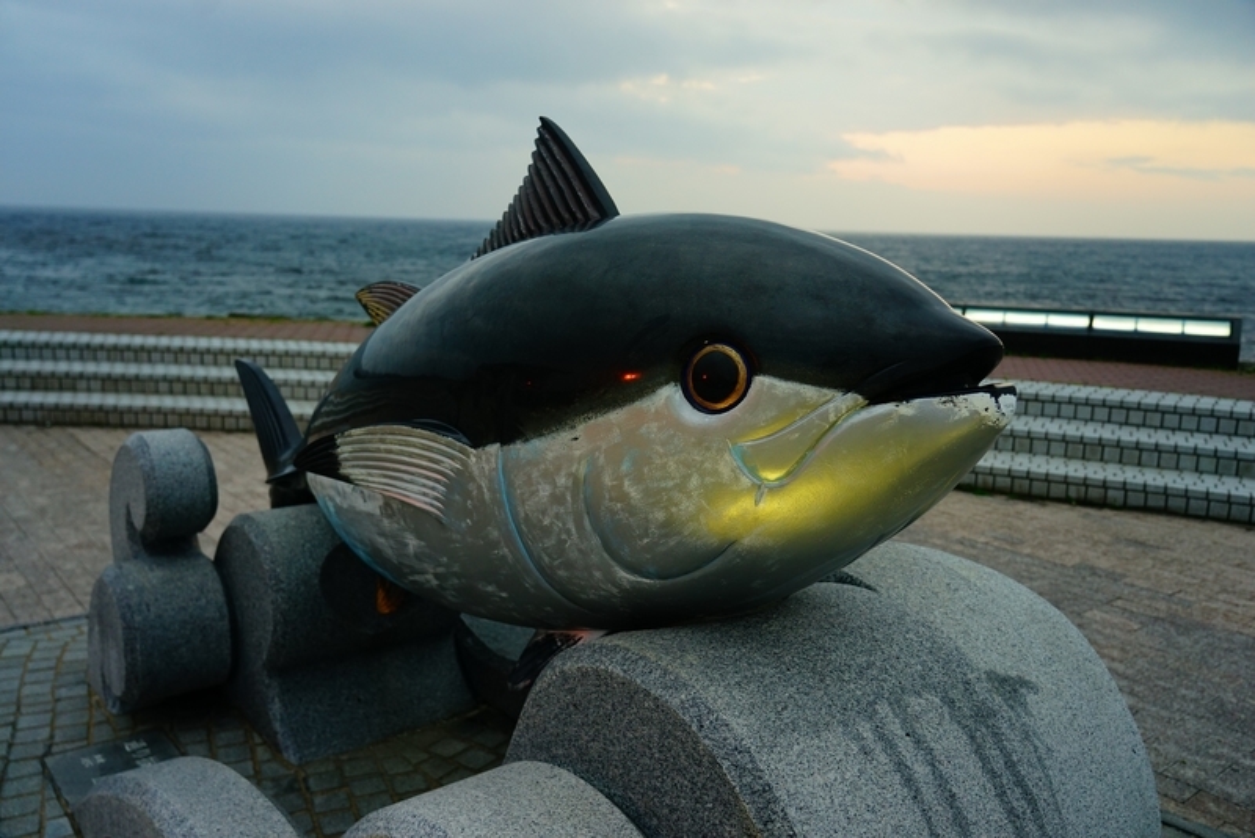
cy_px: 419
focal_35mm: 29
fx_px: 1011
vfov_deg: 45.0
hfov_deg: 63.6
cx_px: 628
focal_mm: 29
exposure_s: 1/60
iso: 400
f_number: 4
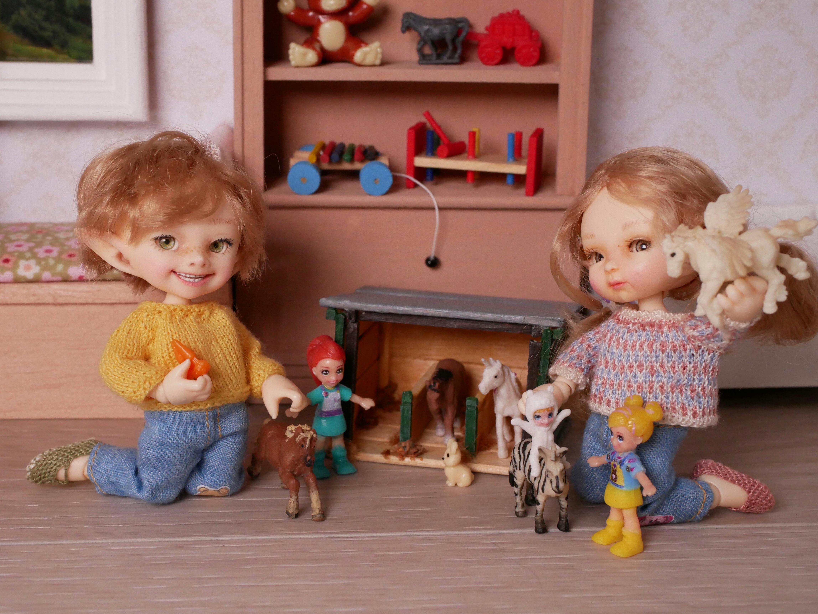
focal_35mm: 60
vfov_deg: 24.4
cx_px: 409
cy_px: 307
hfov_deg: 32.2
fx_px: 1418
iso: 1600
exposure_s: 1/80
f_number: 8
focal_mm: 30
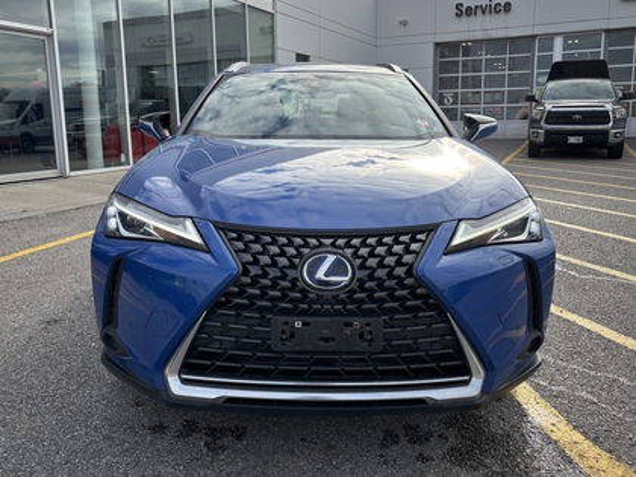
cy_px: 238
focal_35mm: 26
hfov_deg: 67.3
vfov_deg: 53.1
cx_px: 318
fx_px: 478
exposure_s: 1/1590
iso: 50
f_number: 1.6
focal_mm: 5.96
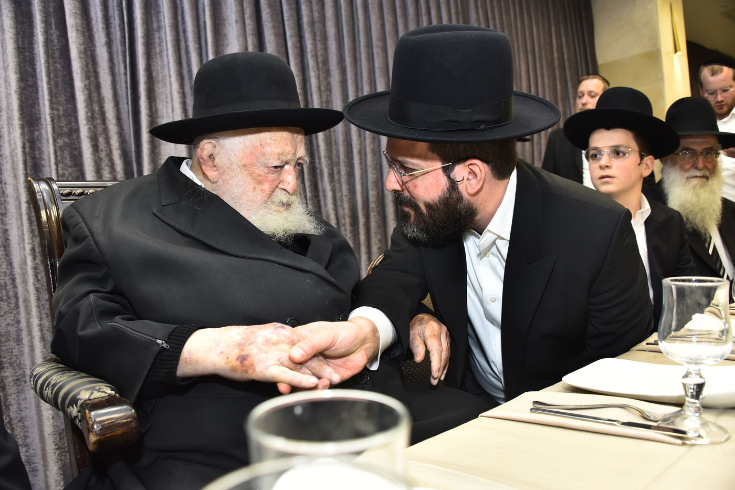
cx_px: 368
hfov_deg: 65.5
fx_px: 572
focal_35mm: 28
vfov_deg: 46.4
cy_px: 245
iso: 800
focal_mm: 28
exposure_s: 1/100
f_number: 5.6
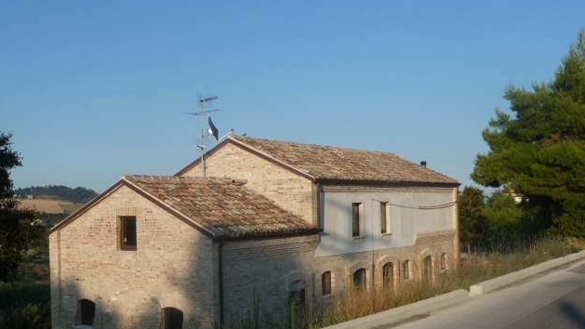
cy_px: 202
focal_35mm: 41
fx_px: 636
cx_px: 292
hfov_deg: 49.4
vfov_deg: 28.9
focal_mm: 6.1
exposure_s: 1/500
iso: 80
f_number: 4.5
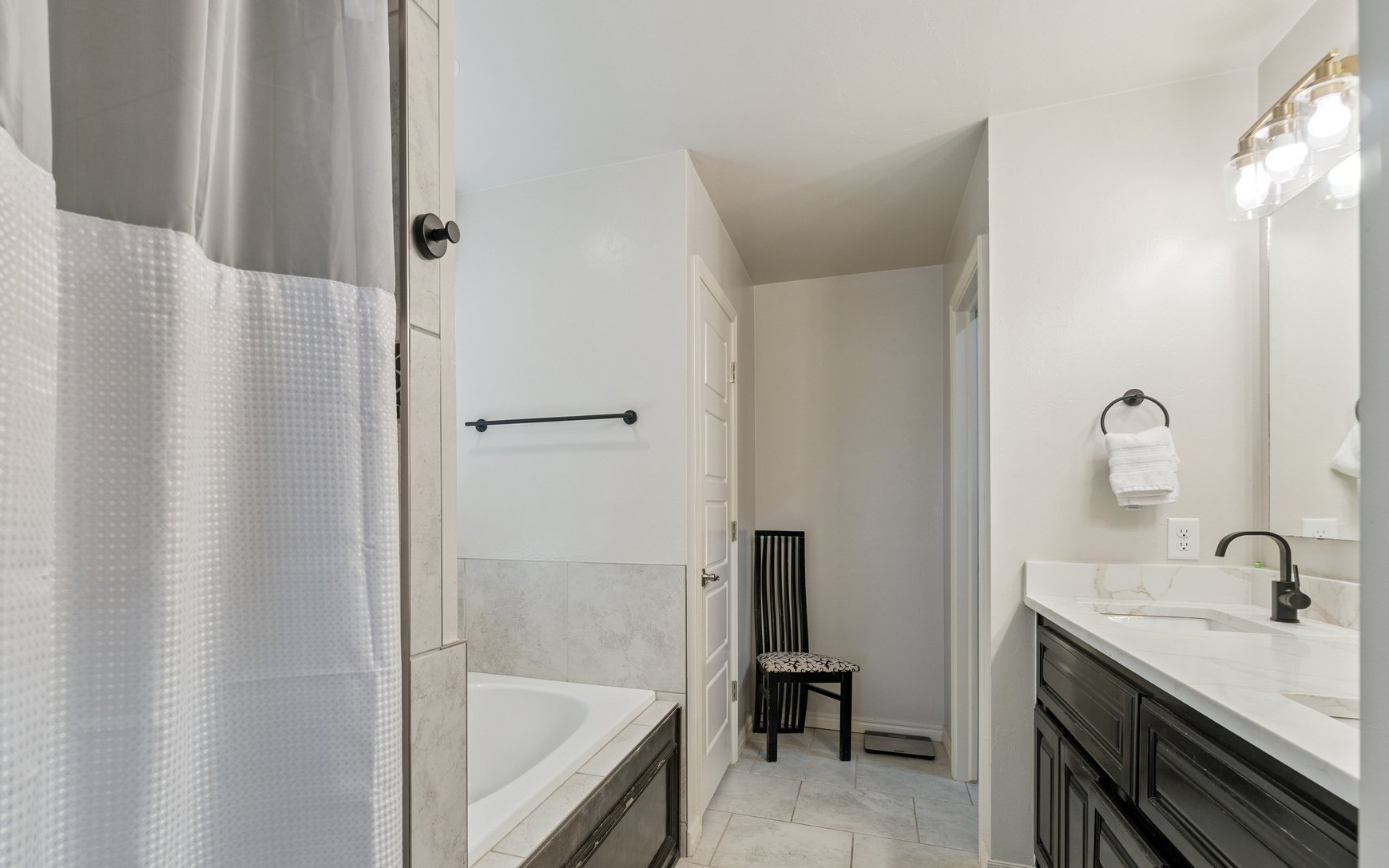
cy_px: 520
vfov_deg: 64.4
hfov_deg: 90.3
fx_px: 681
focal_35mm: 18
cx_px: 577
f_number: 6.3
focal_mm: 10
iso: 200
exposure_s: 1/40
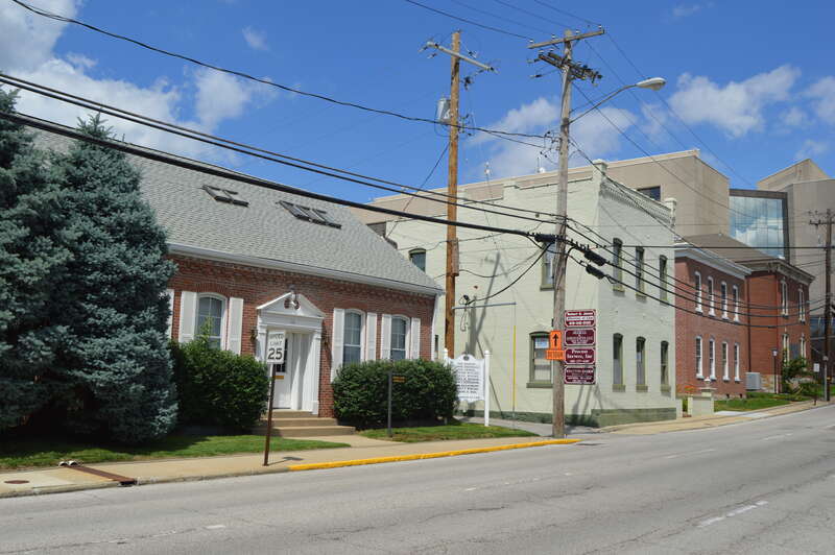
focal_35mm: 34
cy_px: 278
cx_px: 418
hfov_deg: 55.1
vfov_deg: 38.3
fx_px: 800
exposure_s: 1/320
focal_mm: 23
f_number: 9
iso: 100
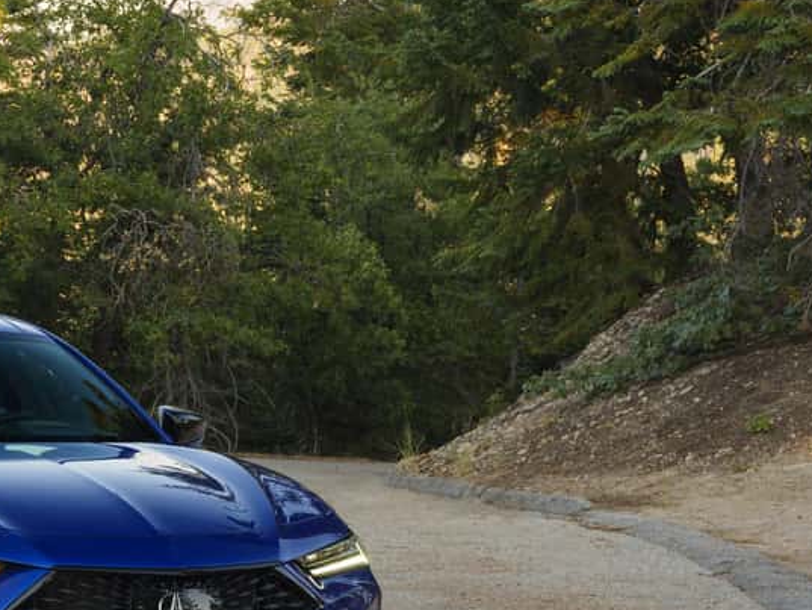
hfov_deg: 16.8
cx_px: -51
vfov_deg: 13.0
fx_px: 2675
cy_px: 456
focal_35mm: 114
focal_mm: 64
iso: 100
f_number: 11
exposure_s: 1/4
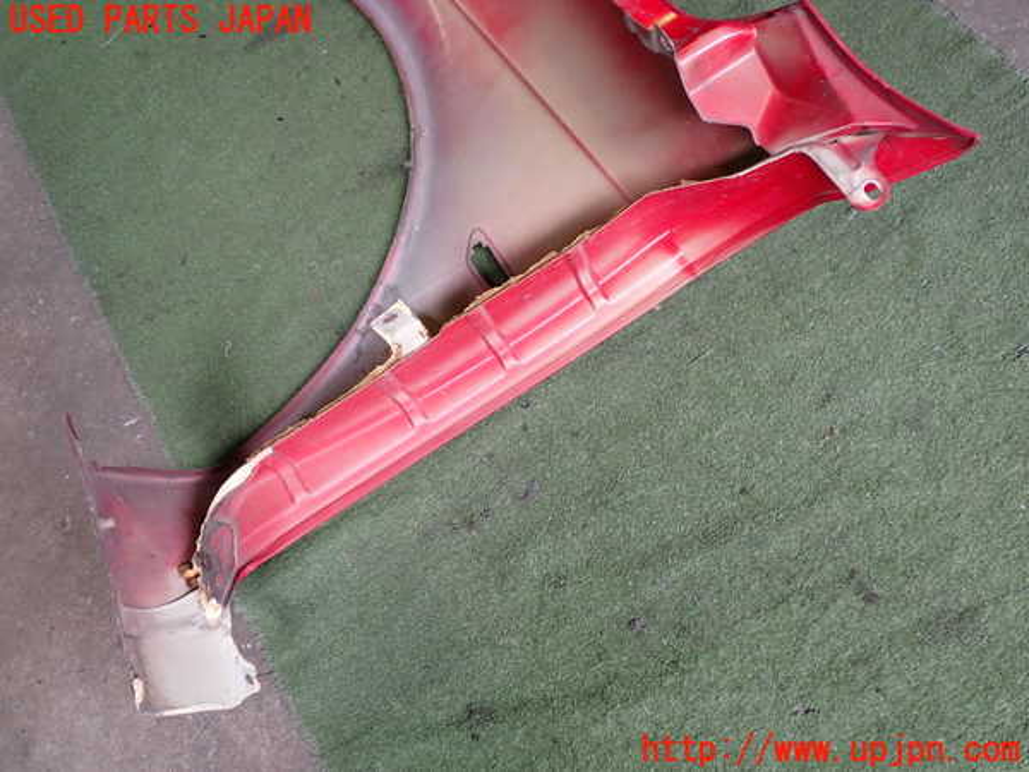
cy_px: 386
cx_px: 514
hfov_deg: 60.0
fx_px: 892
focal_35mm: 30
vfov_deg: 46.8
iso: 160
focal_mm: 5.4
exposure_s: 1/125
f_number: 2.3
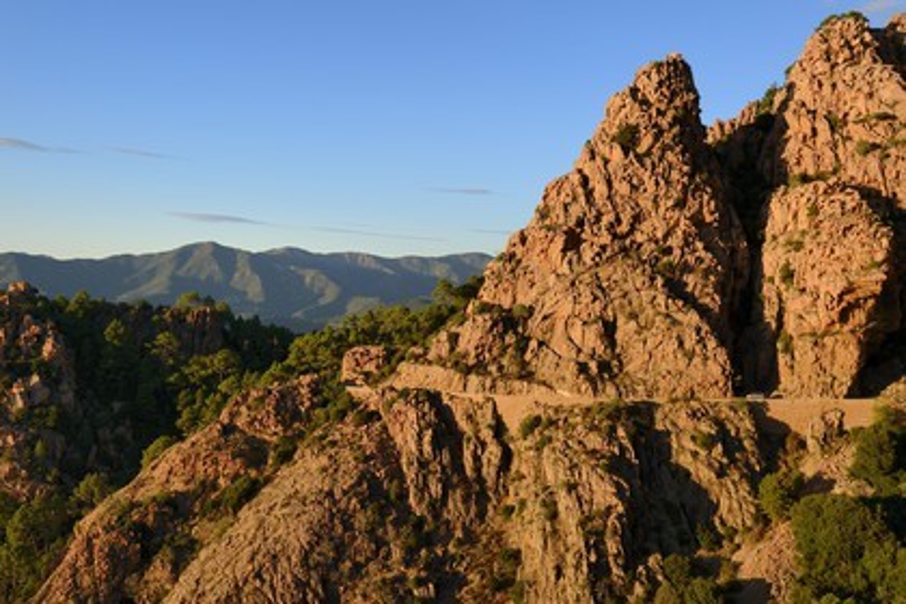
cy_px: 302
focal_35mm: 35
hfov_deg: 54.4
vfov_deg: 37.9
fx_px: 881
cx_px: 453
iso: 100
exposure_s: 1/250
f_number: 5.6
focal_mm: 35
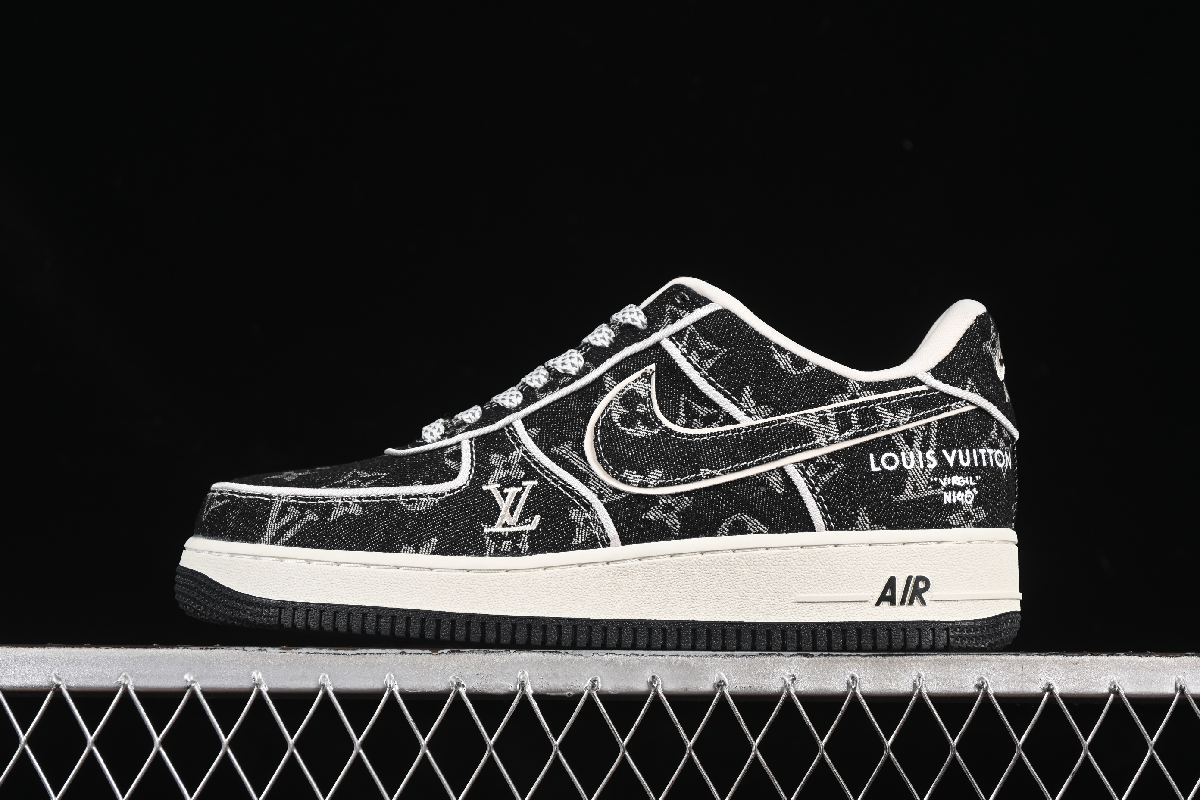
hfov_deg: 27.0
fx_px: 2500
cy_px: 400
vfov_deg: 18.2
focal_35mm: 75
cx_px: 600
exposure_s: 1/60
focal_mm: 50
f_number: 6.3
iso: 160
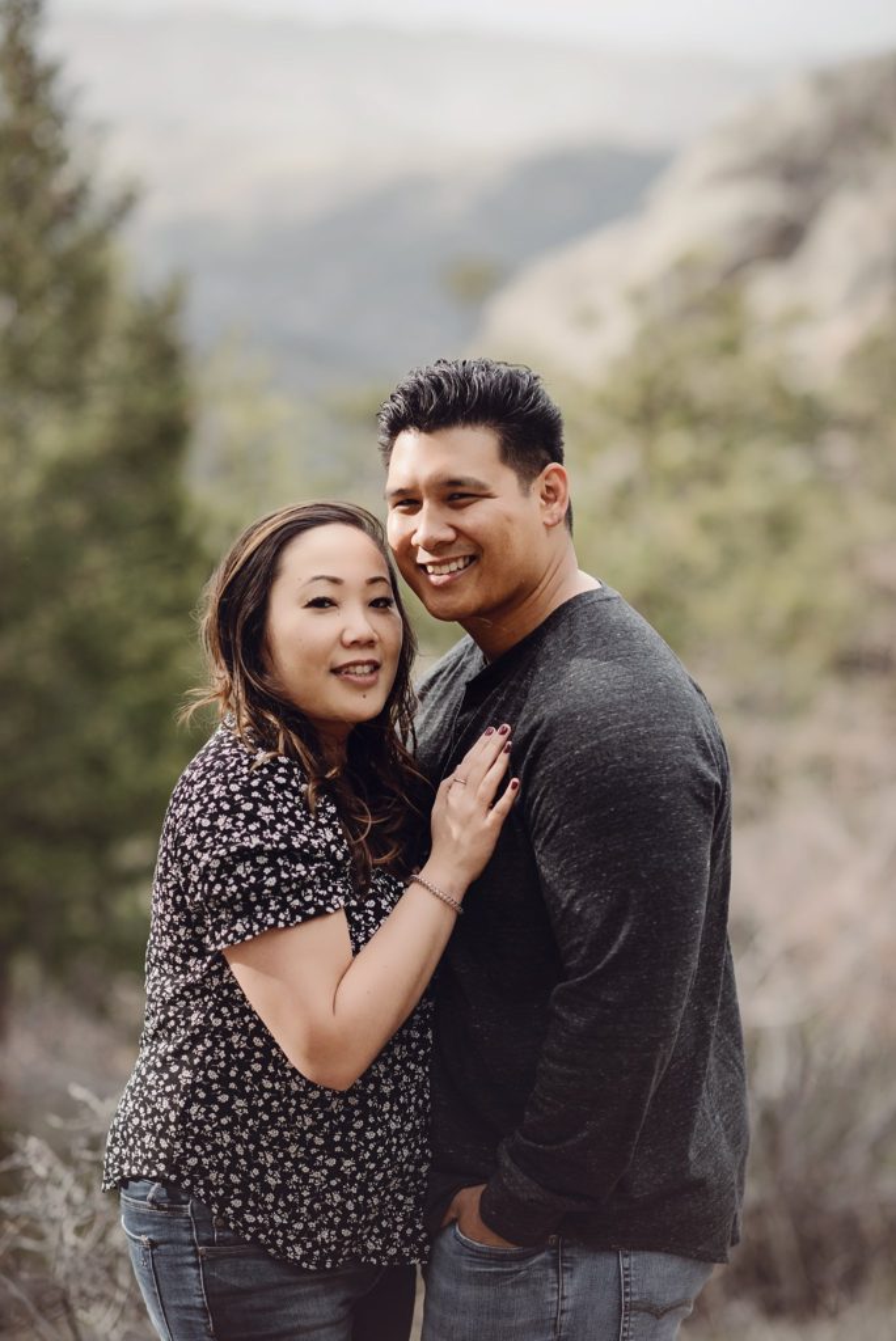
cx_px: 448
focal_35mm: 85
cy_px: 670
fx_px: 3169
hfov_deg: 16.1
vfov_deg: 23.9
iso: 200
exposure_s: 1/1600
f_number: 2.2
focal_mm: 85
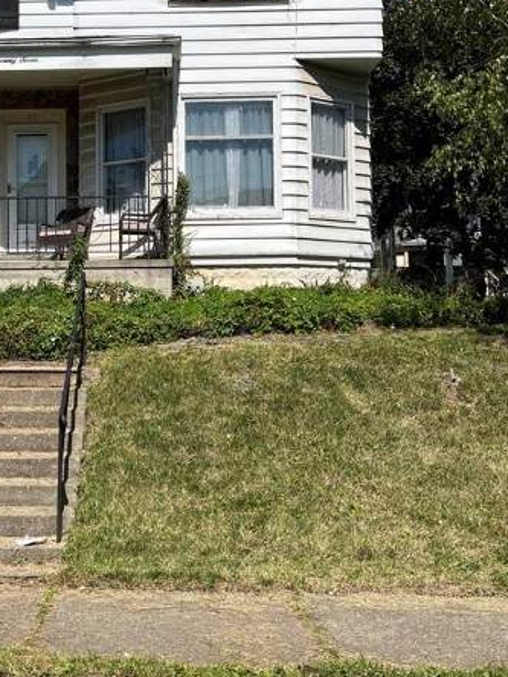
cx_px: 124
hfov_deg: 31.6
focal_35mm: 45
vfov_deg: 41.9
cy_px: 271
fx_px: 881
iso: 50
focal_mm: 5.1
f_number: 1.6
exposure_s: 1/5319
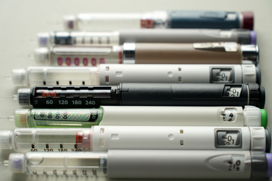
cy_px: 90
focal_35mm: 75
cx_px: 136
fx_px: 567
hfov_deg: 27.0
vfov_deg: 18.2
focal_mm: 75
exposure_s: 1/100
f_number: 5
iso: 250
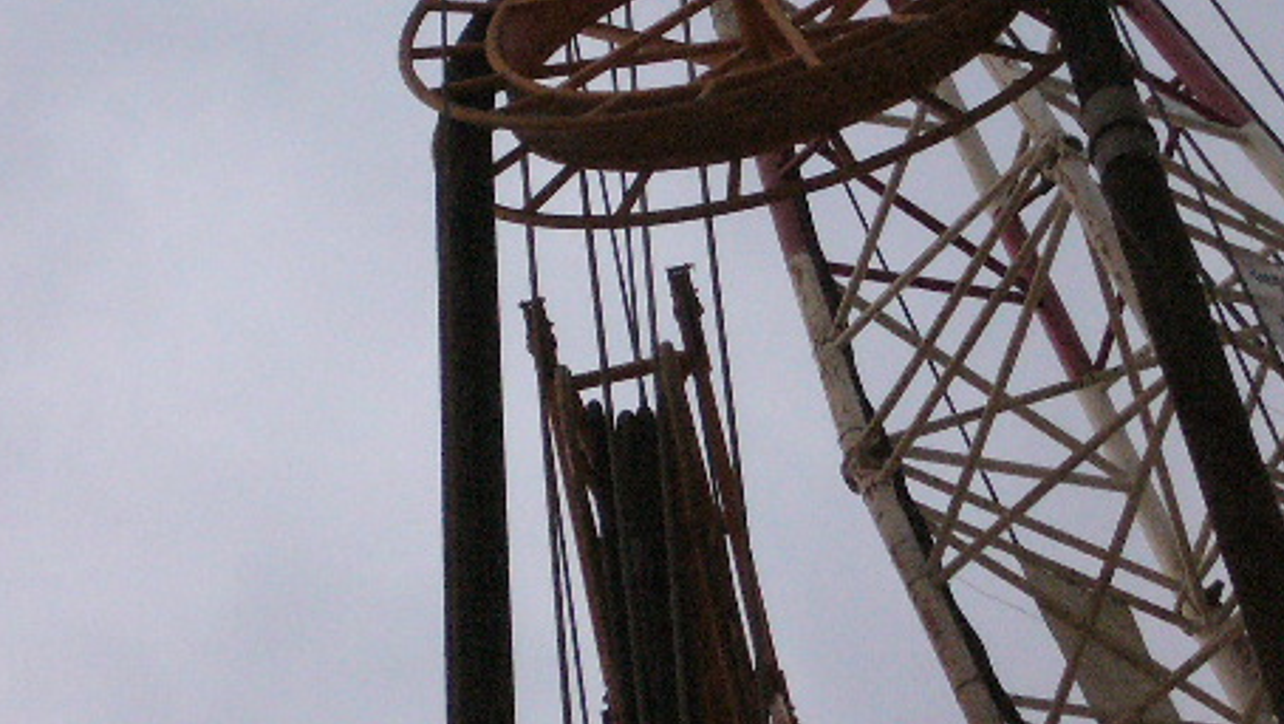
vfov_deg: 6.0
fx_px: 6847
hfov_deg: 10.7
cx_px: 741
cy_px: 184
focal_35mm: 201
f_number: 5
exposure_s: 1/30
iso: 400
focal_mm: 17.4
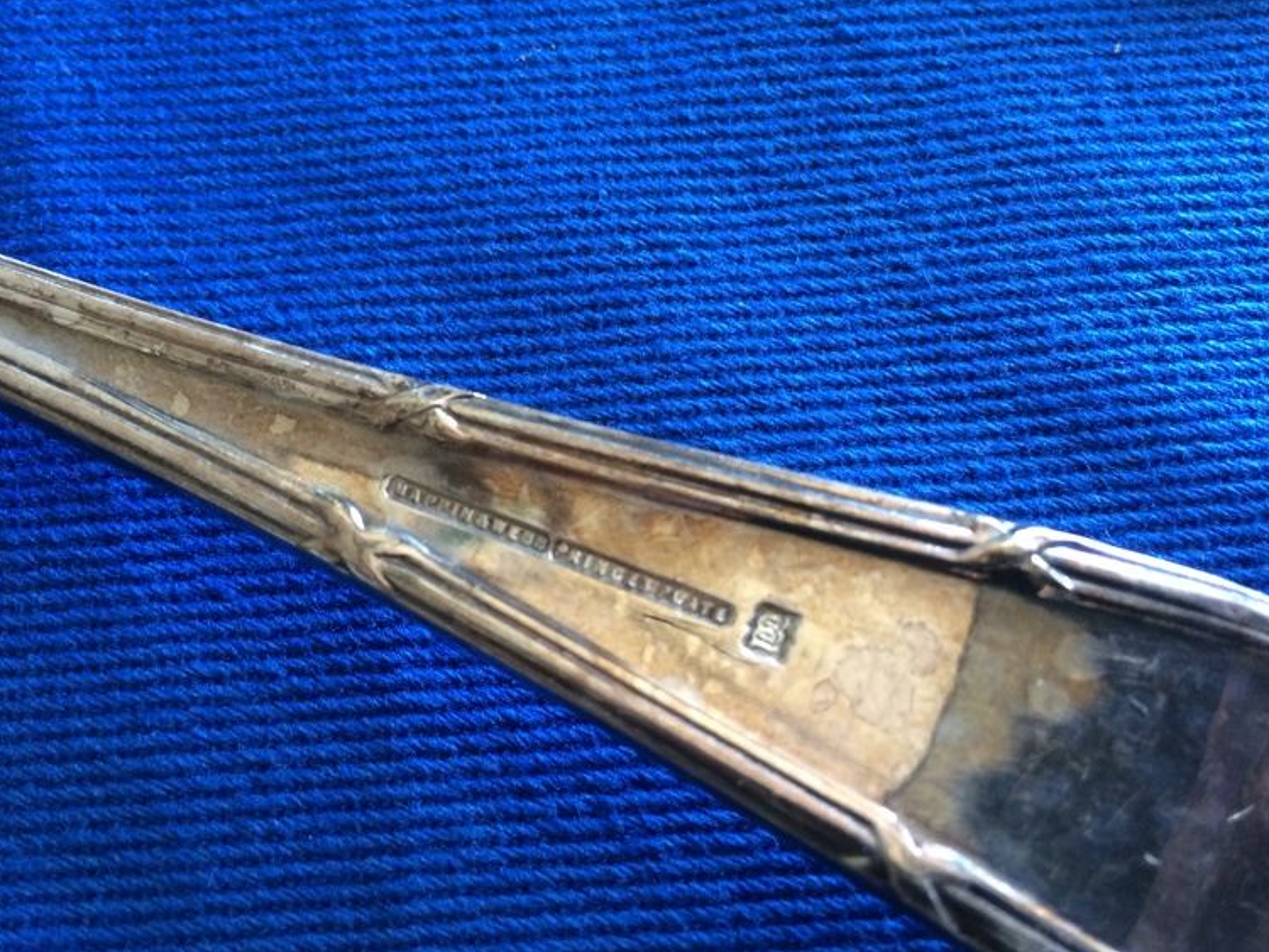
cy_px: 496
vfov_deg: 39.7
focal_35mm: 36
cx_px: 533
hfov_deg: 51.1
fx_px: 1320
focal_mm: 4.12
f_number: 2.2
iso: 160
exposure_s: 1/30
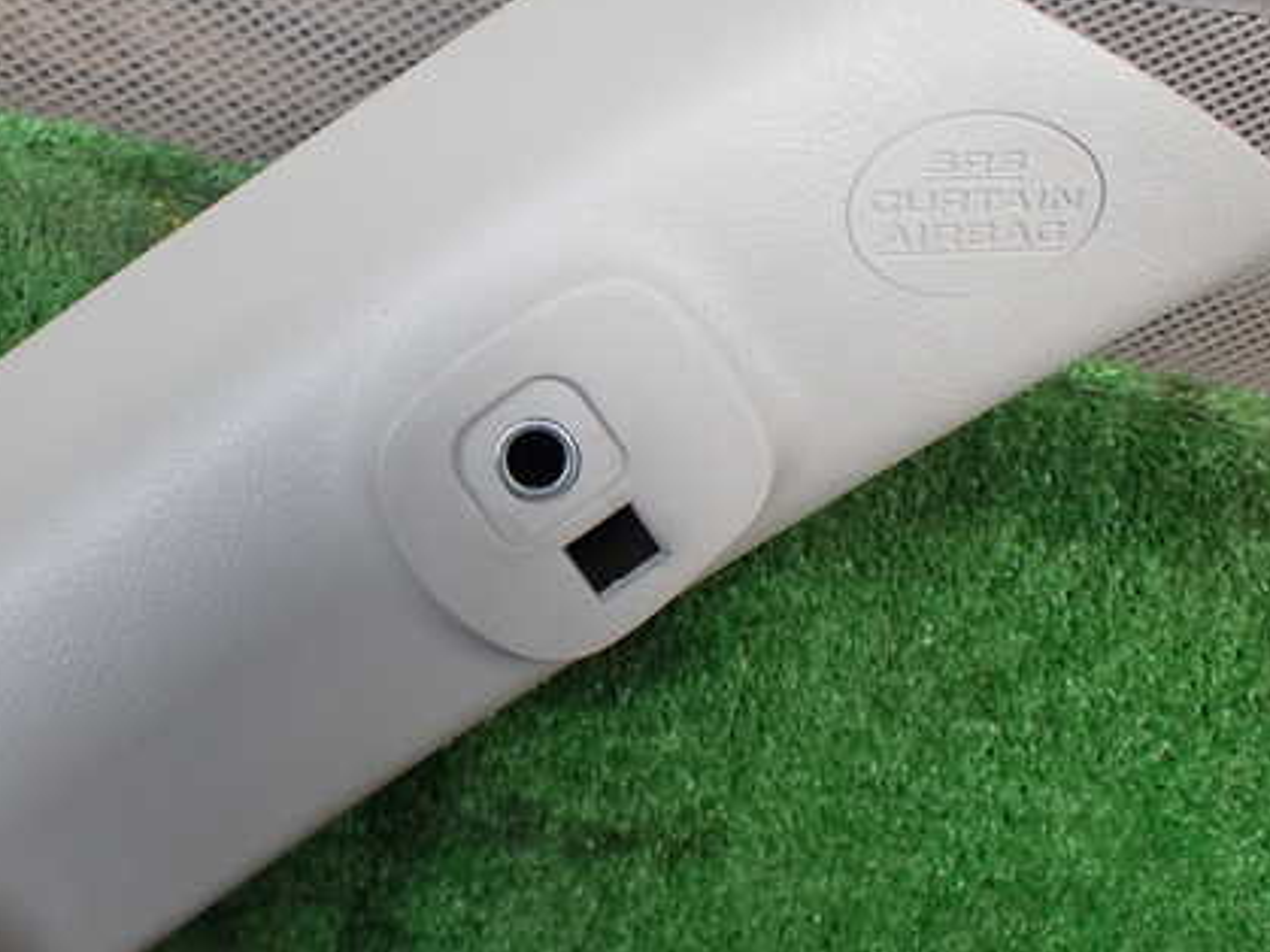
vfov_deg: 33.6
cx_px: 400
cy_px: 497
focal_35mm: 43
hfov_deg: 43.1
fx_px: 1577
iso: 125
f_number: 2.3
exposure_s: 1/125
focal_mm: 5.4
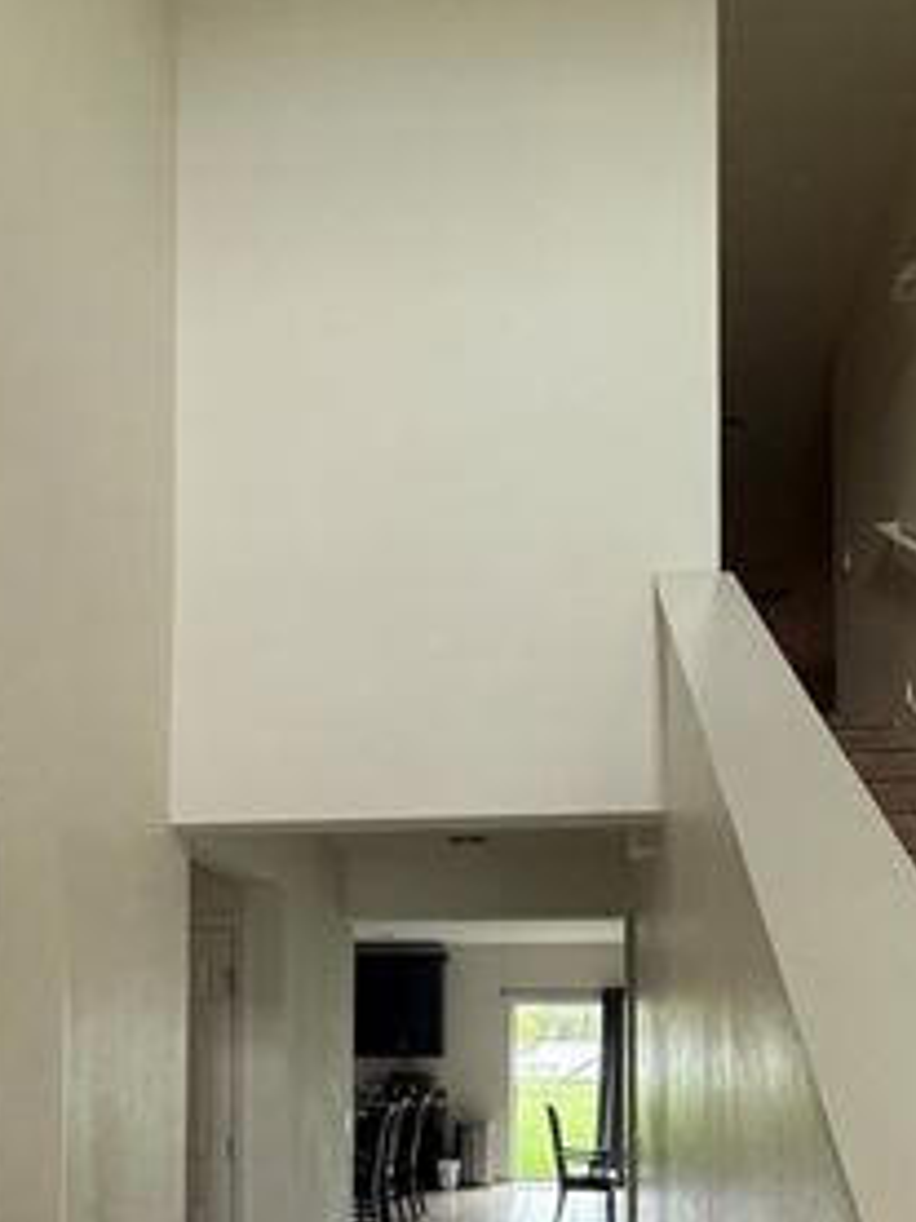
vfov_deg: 58.8
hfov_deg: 51.3
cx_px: 498
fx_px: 953
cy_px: 1023
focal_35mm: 27
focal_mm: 2.22
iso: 250
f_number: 2.2
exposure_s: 1/99
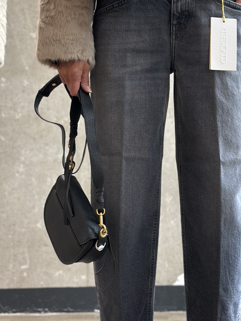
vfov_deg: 24.1
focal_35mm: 81
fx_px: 752
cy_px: 185
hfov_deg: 18.2
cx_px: 133
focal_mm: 6.86
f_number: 1.78
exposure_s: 1/97
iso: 125
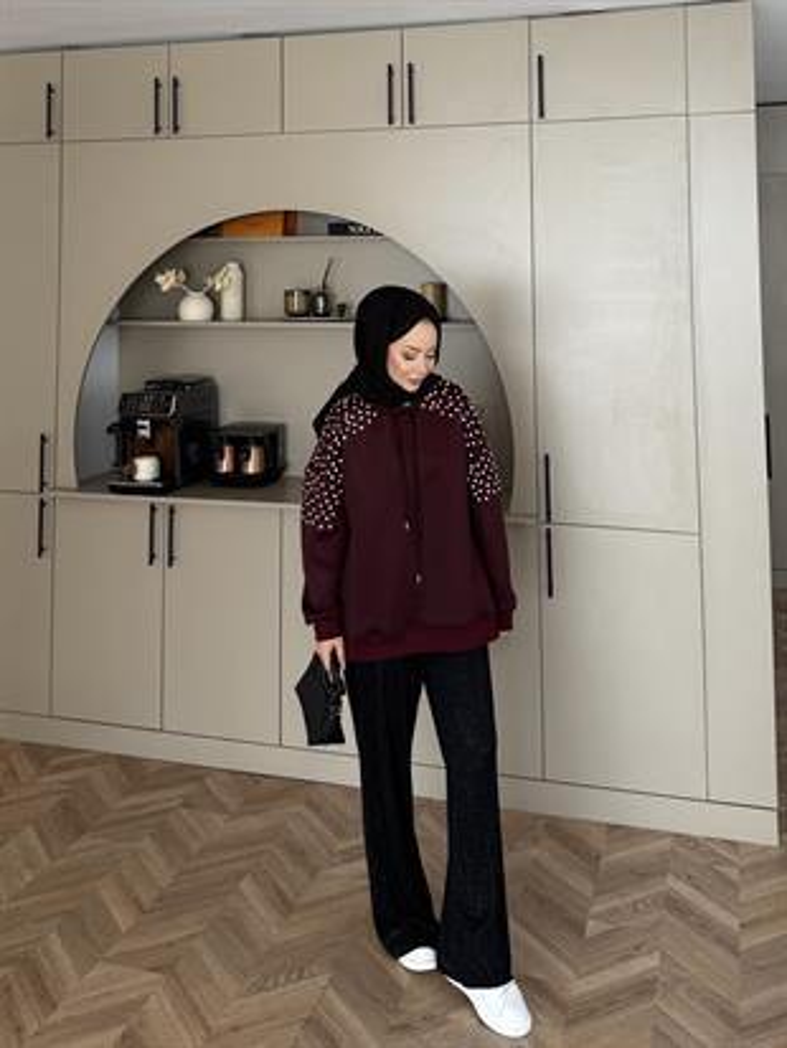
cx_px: 394
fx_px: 727
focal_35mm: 24
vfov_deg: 71.6
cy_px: 524
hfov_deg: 56.8
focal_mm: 6.76
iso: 50
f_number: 1.78
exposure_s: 1/121
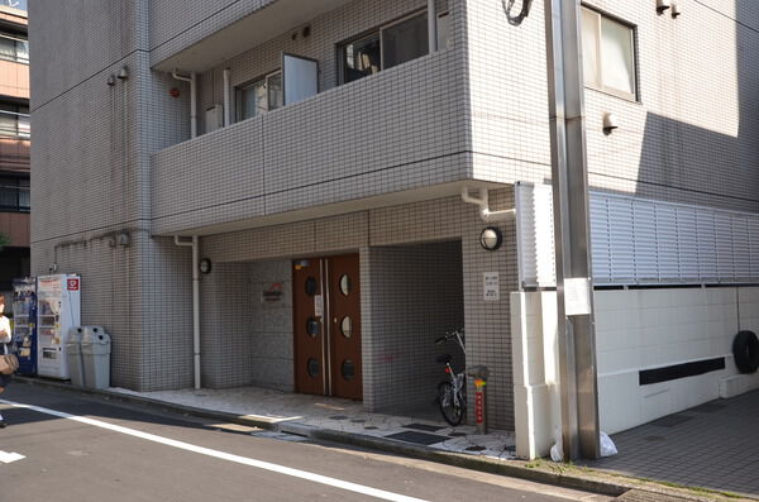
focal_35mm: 36
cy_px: 251
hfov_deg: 53.2
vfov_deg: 36.7
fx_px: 757
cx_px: 380
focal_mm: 24
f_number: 6.3
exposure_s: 1/200
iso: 100
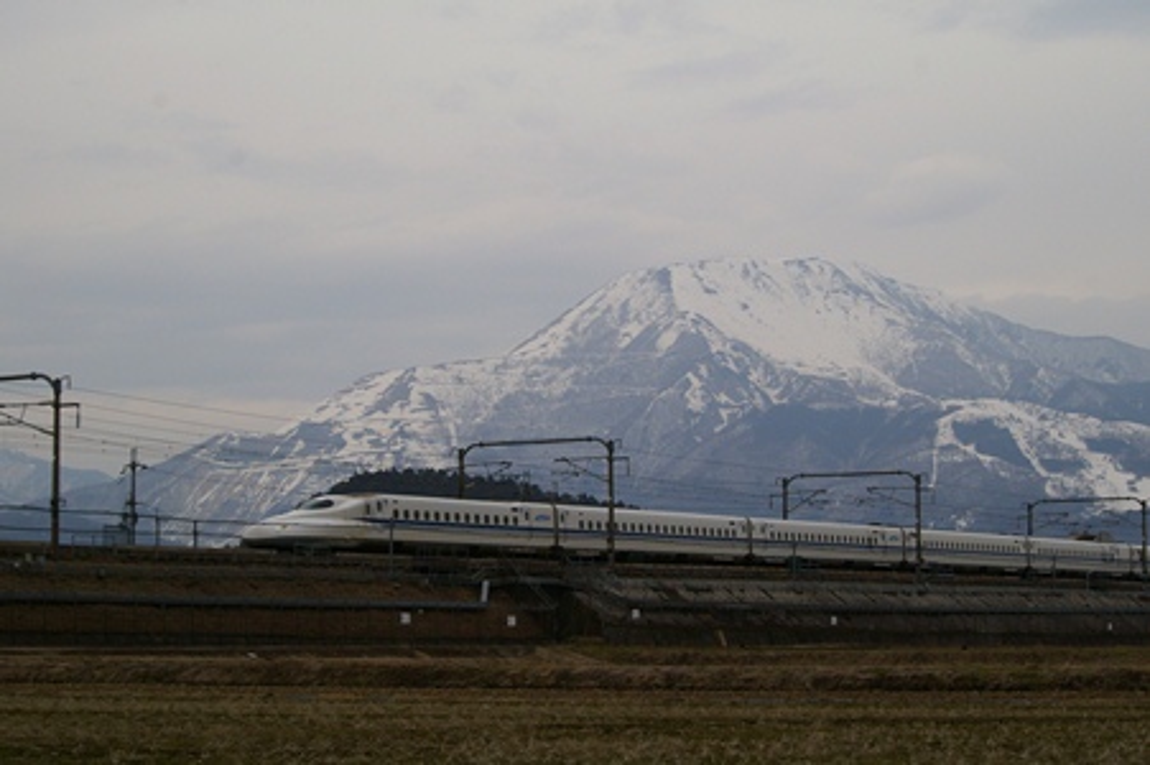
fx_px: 2633
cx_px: 575
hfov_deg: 24.6
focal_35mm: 82
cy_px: 382
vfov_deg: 16.5
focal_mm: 55
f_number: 8
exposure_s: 1/250
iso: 400
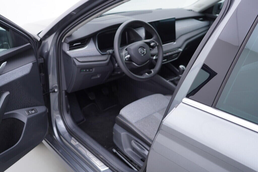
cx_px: 129
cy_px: 86
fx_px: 258
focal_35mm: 36
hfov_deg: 53.1
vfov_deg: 36.9
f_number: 3.2
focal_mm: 24
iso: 125
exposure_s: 1/40
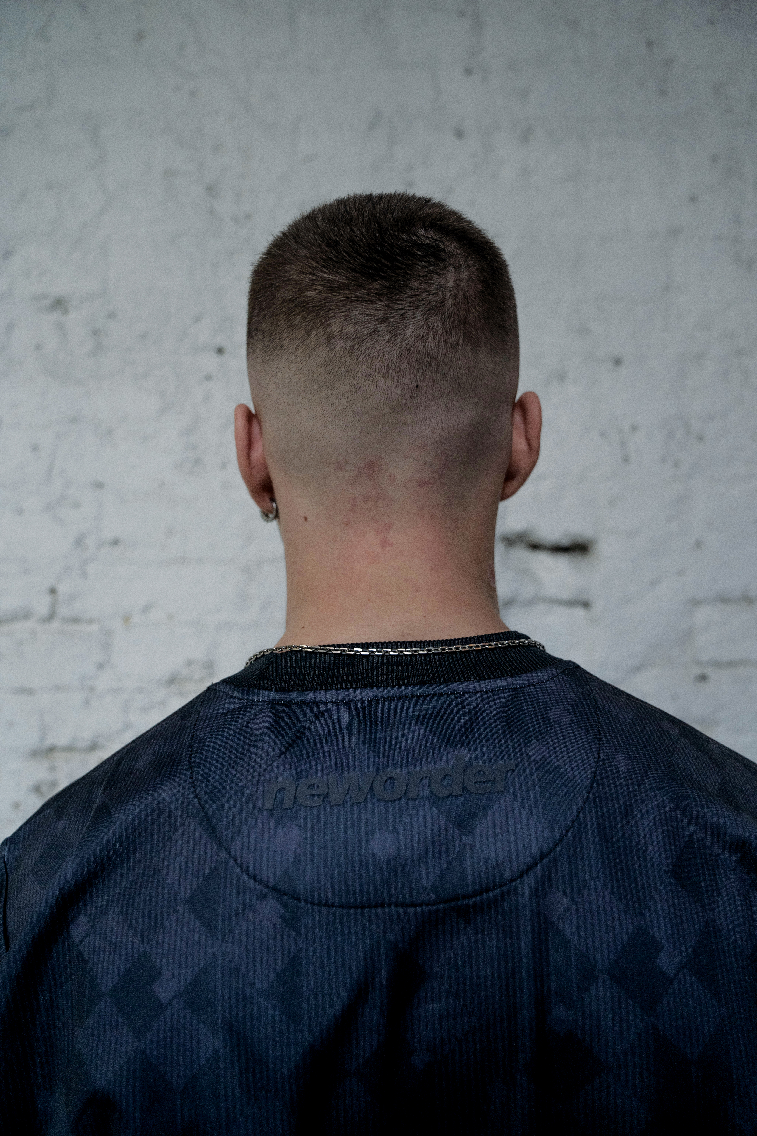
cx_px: 378
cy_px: 568
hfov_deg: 53.1
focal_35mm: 24
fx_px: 757
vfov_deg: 73.7
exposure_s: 1/640
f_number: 3.2
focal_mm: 24
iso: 800
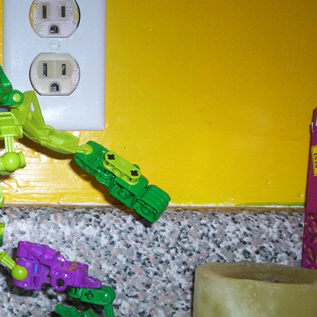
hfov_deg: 23.9
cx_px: 25
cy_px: 208
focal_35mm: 70
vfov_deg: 24.6
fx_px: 725
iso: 140
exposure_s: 1/60
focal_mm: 4.99
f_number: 4.5
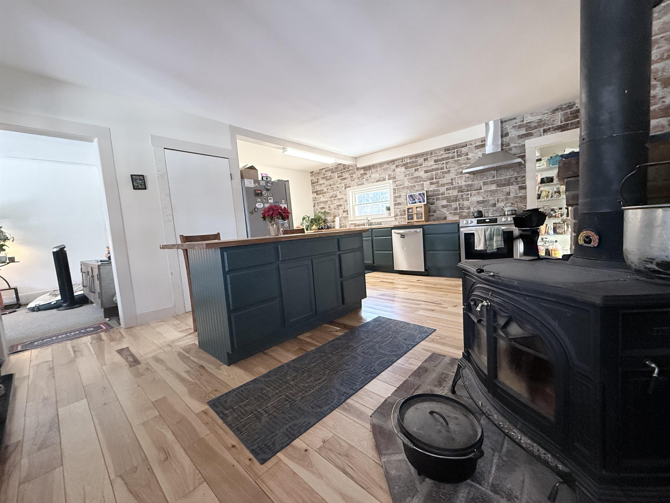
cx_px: 335
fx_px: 271
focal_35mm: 14
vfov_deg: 85.7
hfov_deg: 102.1
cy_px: 252
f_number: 2.2
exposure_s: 1/60
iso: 500
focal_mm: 2.22
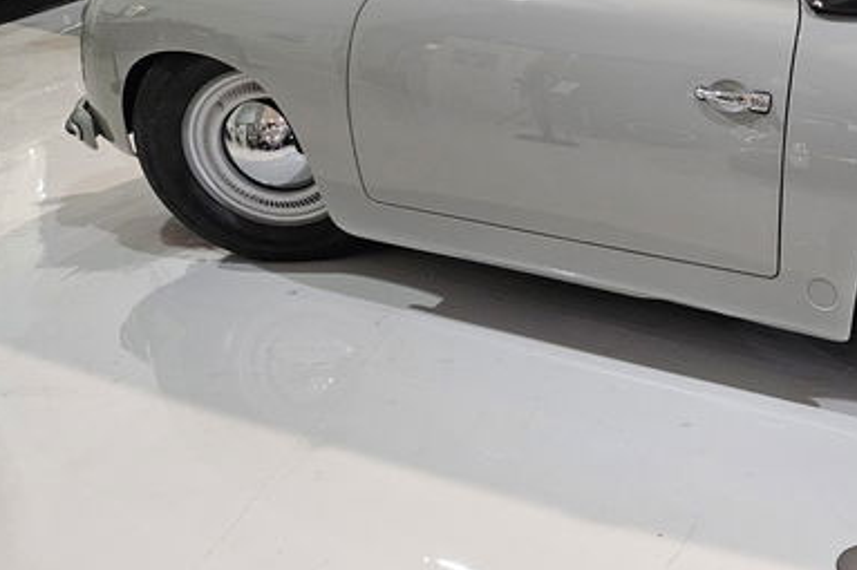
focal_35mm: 48
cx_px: 848
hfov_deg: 37.0
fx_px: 1142
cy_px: 161
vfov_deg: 27.8
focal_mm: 5.4
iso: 1000
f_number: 1.8
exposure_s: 1/120
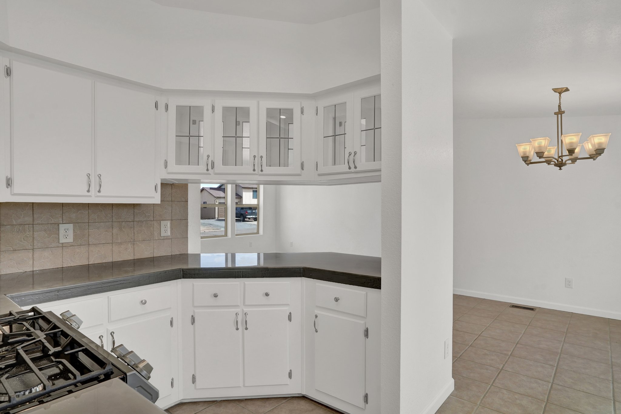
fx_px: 345
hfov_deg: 84.0
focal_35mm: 20
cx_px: 310
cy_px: 207
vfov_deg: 61.9
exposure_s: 1/125
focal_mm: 20
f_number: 8
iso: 400
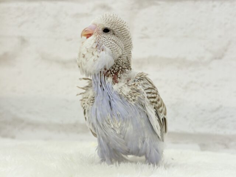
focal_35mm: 52
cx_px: 118
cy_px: 88
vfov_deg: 28.0
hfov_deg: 36.8
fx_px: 355
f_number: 1.6
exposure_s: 1/100
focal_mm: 5.96
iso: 80
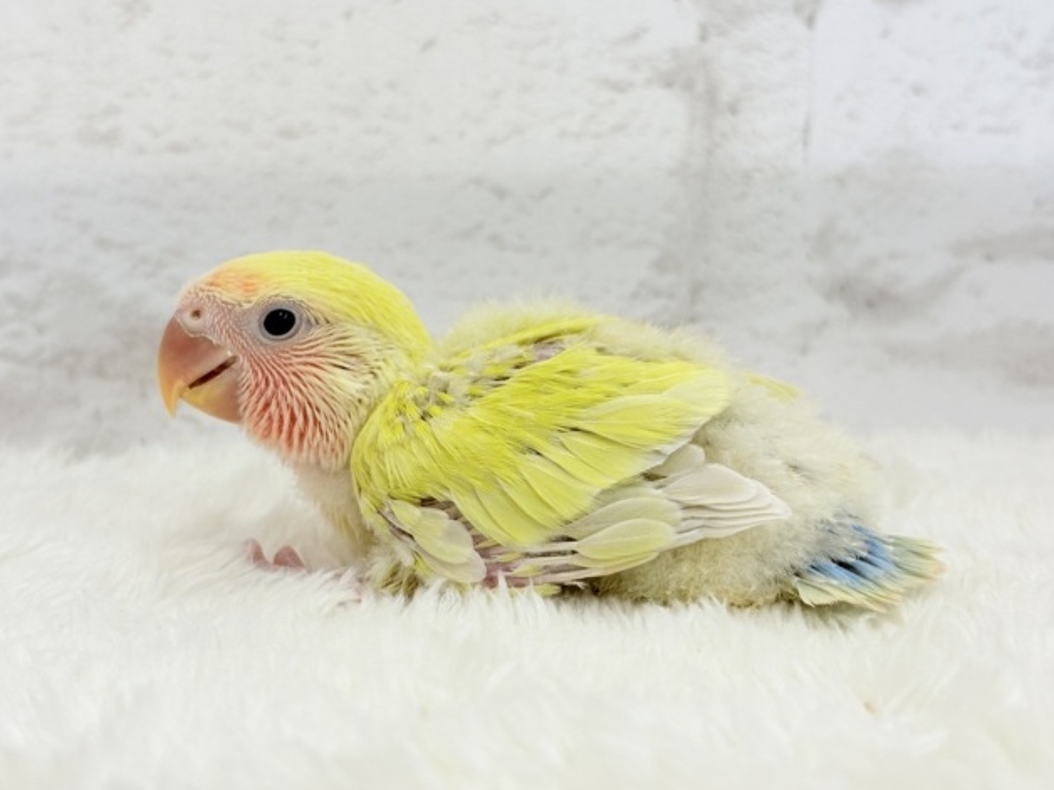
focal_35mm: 53
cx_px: 519
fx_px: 1614
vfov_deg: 27.5
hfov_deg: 36.2
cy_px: 391
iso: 32
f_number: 1.6
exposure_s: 1/50
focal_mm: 5.96
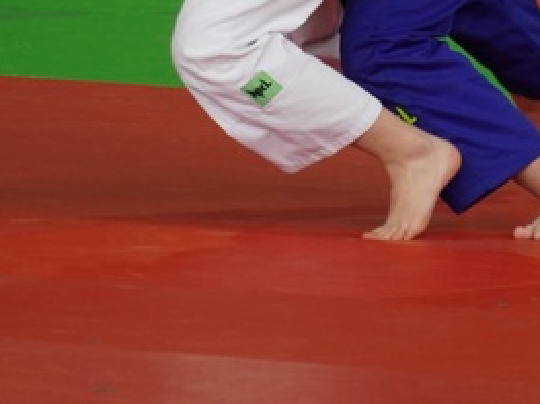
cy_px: -99
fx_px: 13254
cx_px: 314
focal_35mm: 850
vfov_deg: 1.7
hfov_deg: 2.3
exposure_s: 1/320
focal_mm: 194
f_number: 6.3
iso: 1250
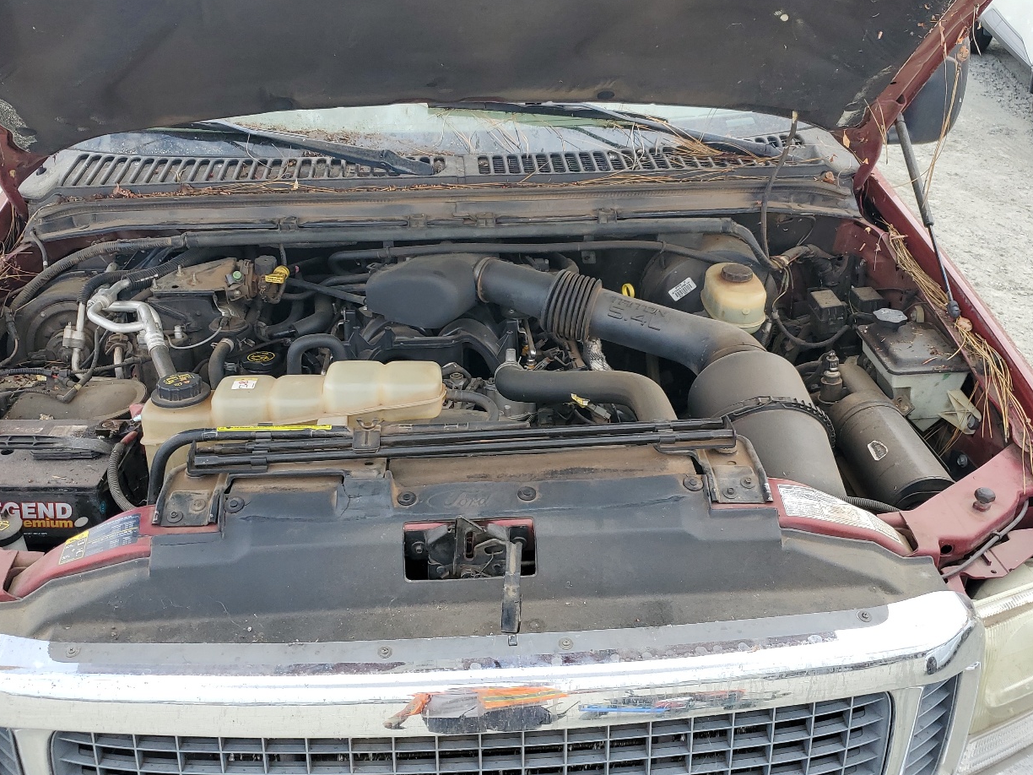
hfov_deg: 53.9
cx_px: 482
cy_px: 372
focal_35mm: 34
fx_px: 1015
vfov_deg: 41.8
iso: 50
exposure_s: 1/833
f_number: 1.5
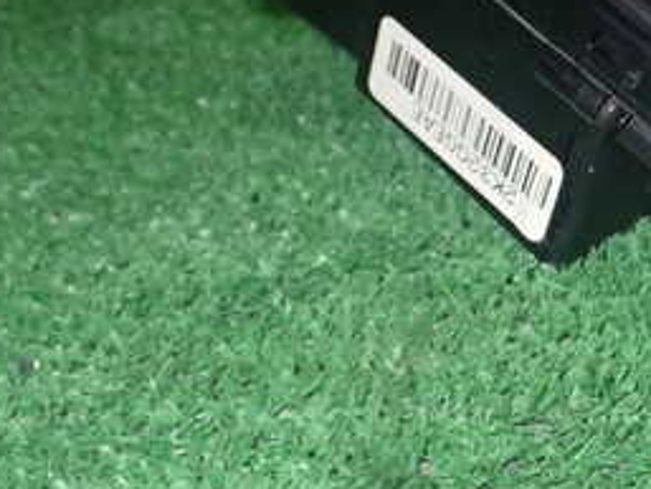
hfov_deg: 22.2
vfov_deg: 17.3
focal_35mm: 84
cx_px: 686
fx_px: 1580
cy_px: 53
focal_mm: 6.37
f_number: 10
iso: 640
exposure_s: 1/40
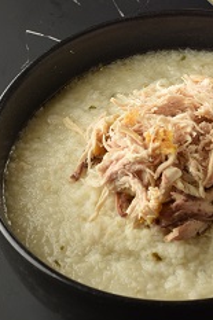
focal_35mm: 129
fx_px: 1146
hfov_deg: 10.5
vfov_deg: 15.7
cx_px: 216
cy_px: 27
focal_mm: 50
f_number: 13
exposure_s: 1/80
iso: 400
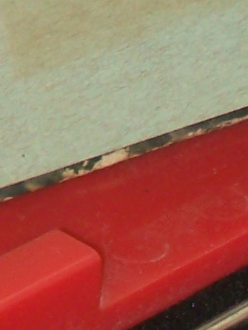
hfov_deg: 2.8
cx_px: -324
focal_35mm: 521
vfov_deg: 3.8
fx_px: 4972
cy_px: -380
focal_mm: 13.6
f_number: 4
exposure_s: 1/80
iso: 80
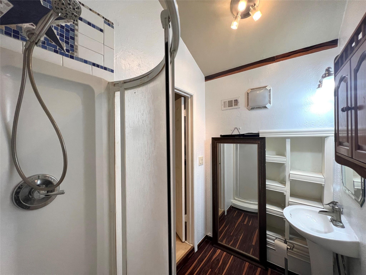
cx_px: 183
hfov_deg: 106.2
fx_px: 137
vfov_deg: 89.9
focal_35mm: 13
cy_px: 138
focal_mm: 1.57
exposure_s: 1/120
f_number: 1.8
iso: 200
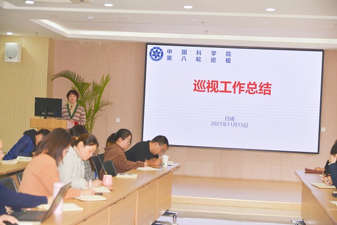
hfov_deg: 30.5
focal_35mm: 66
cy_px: 112
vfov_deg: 20.6
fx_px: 618
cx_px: 168
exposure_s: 1/80
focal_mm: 66
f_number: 4
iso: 110
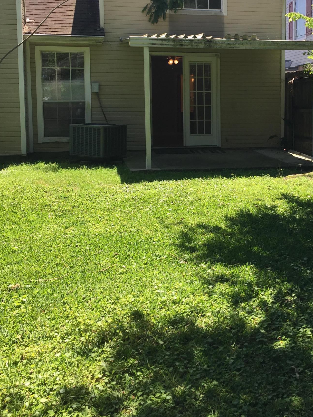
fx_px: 470
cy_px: 140
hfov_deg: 36.7
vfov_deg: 47.1
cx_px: 182
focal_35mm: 39
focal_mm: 4.15
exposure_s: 1/618
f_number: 2.2
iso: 32
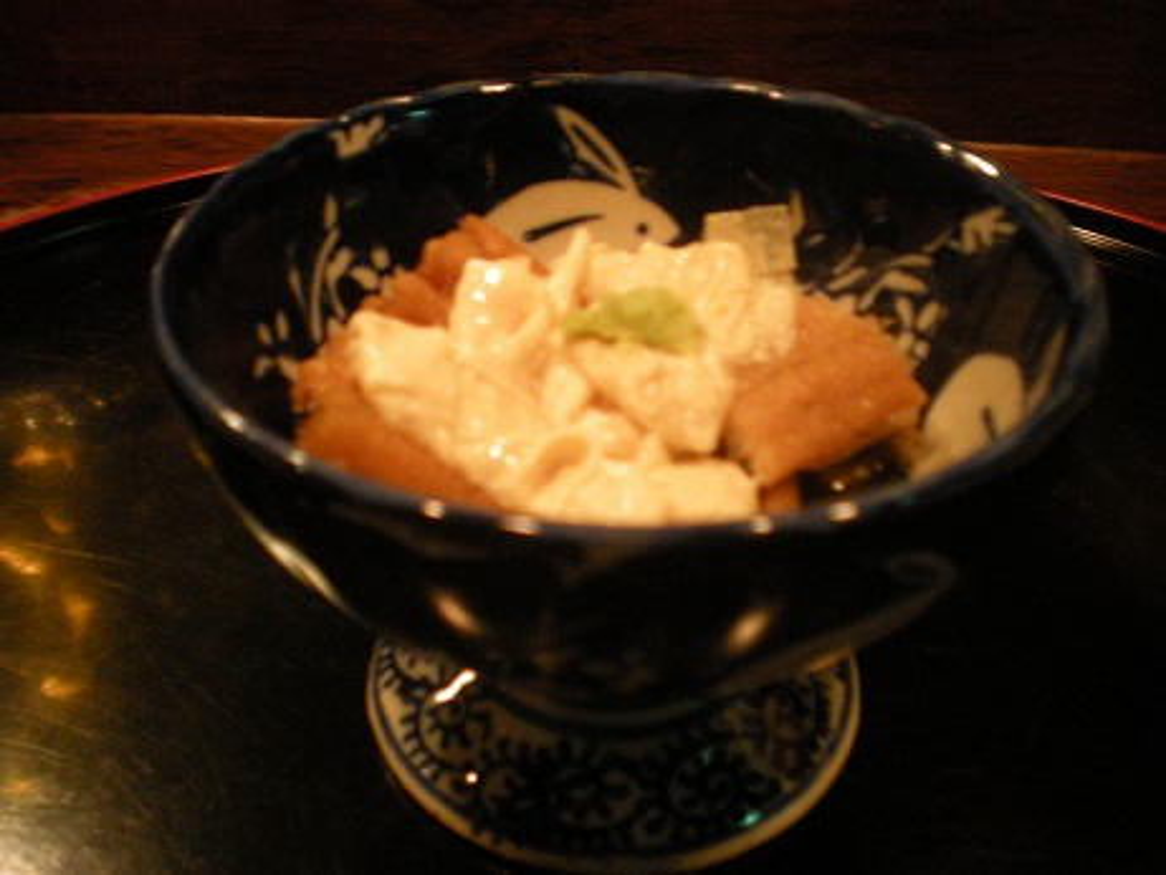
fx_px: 1280
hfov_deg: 49.0
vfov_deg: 37.7
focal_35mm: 38
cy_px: 438
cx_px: 583
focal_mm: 6.3
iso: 400
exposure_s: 1/10
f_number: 3.1
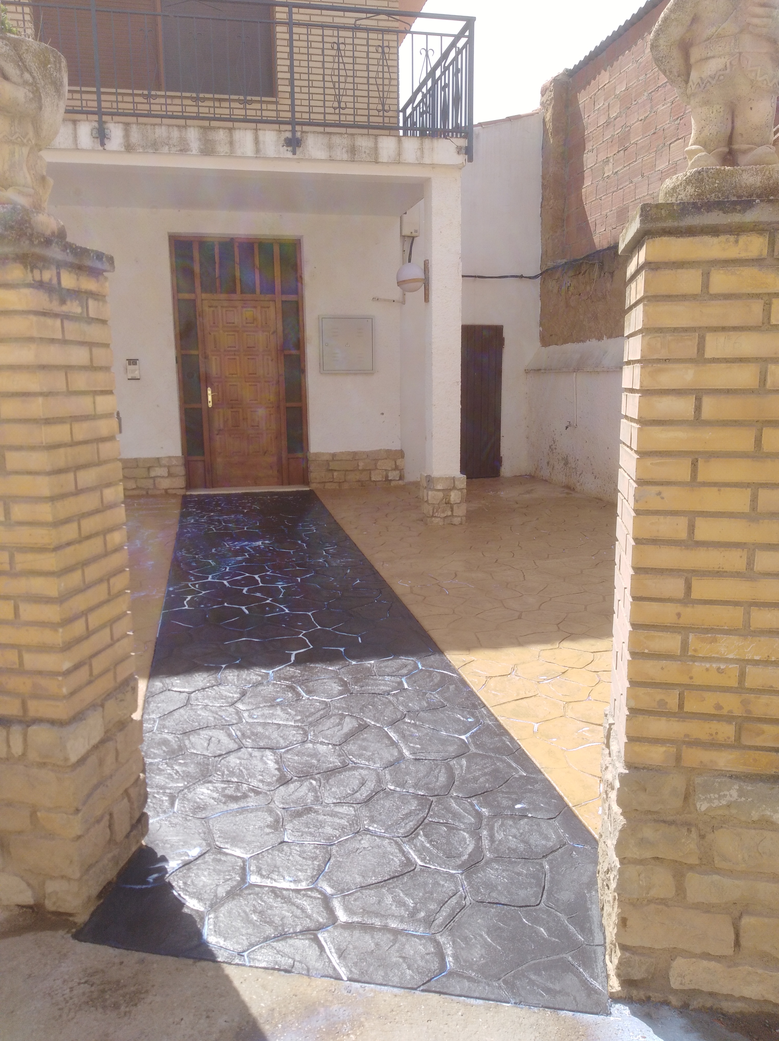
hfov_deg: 53.0
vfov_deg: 67.4
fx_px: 781
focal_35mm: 26
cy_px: 520
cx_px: 390
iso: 100
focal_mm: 3.83
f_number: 2.2
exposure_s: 1/707
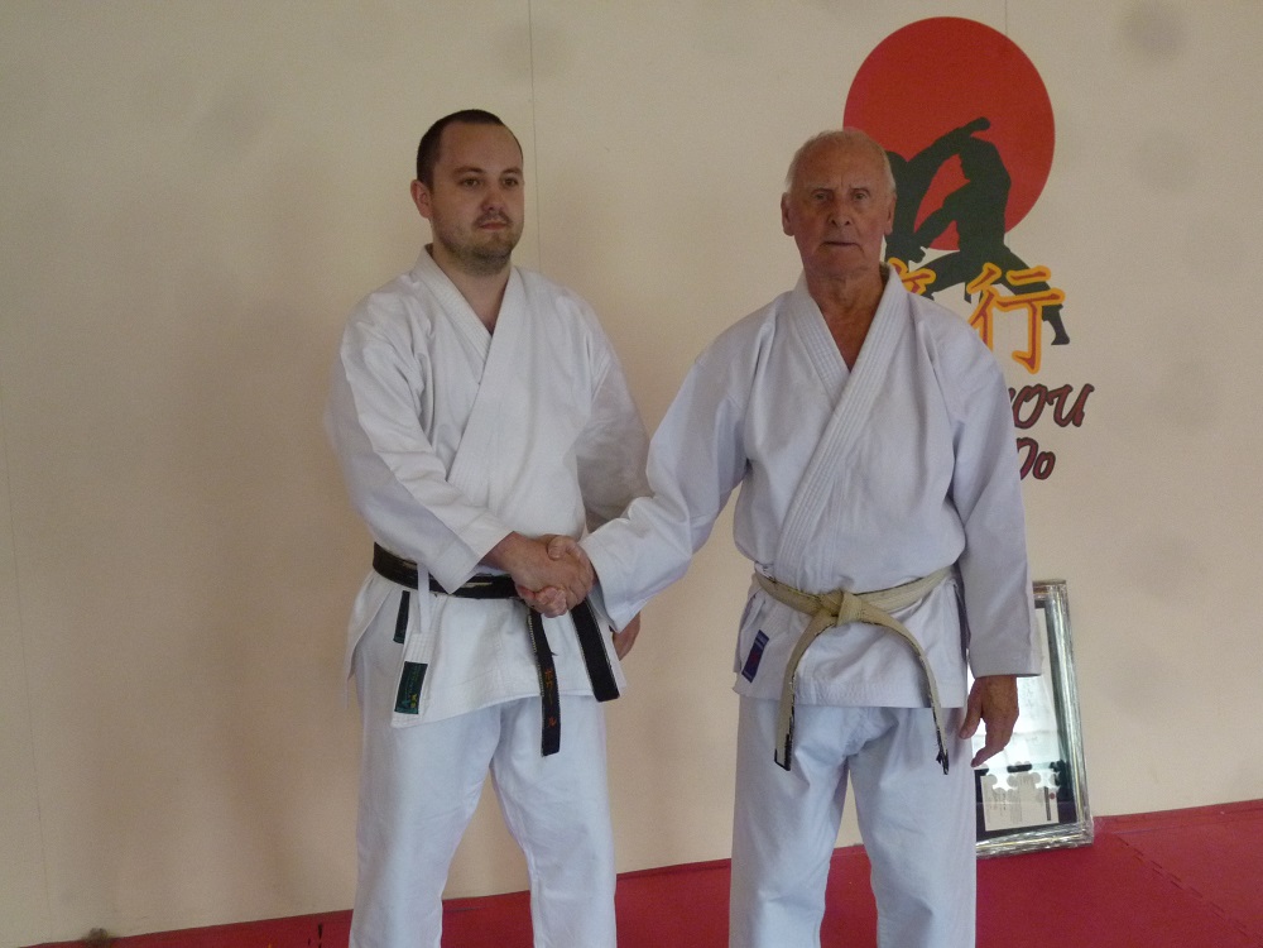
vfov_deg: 38.7
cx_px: 632
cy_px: 474
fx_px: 1350
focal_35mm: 37
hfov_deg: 50.1
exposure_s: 1/60
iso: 320
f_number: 3.1
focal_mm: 6.5
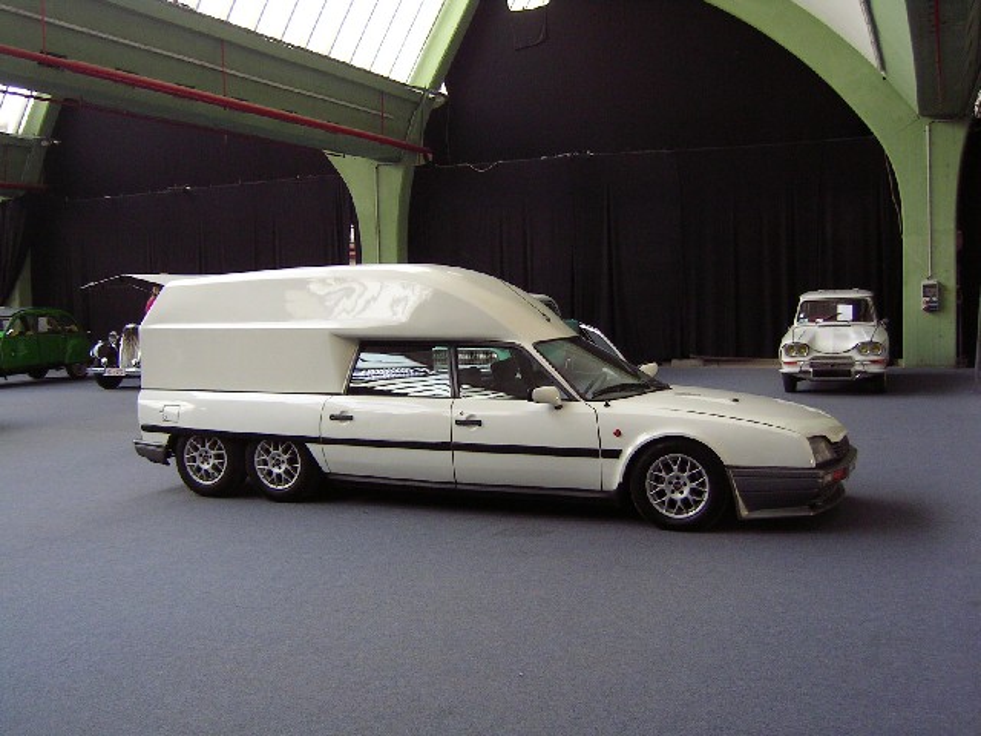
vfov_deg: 39.7
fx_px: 1020
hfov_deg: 51.4
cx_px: 490
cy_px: 368
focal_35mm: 36
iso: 100
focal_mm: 5.6
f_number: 2.8
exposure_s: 1/48.8
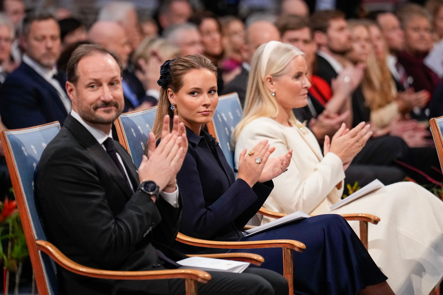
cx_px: 222
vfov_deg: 5.0
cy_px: 148
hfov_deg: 7.4
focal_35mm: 277
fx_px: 3409
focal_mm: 185
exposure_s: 1/320
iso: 2500
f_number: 2.8
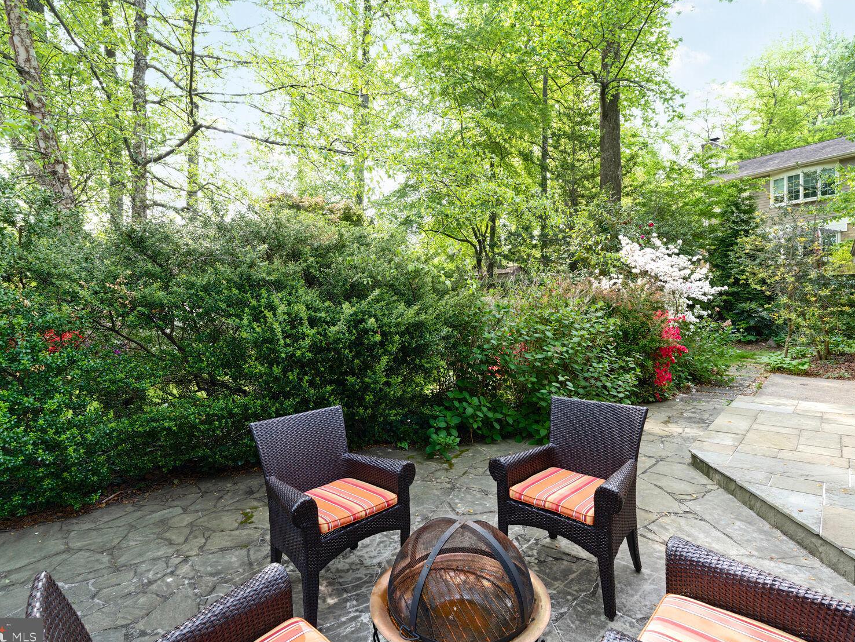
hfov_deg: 87.7
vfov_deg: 71.6
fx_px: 445
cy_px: 319
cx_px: 435
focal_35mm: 18
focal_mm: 16
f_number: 8
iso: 200
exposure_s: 1/40
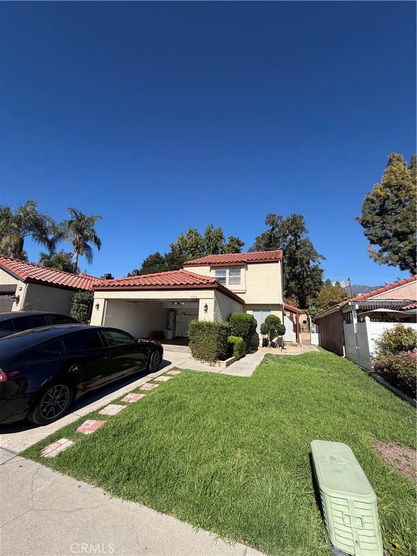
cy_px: 278
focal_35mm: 14
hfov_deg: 85.7
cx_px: 208
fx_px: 225
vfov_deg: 102.1
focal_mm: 2.22
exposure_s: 1/809
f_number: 2.2
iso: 25
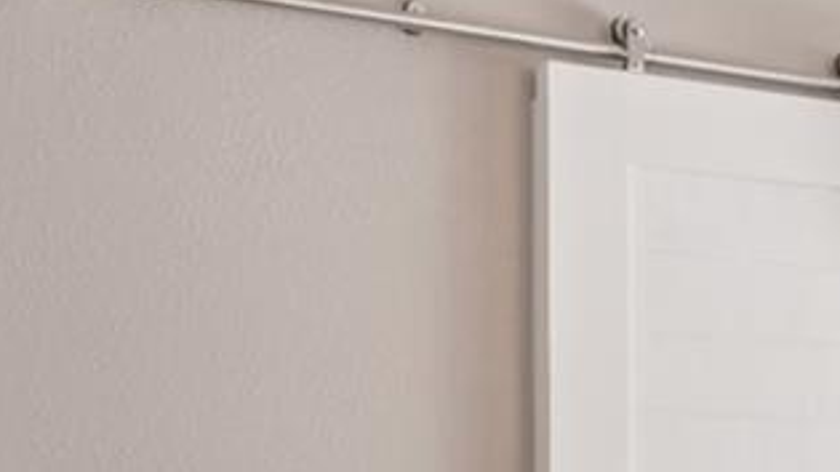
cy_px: 579
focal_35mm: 85
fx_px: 1893
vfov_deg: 13.8
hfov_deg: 24.9
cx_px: 541
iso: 400
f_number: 8
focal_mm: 16
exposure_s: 1/8
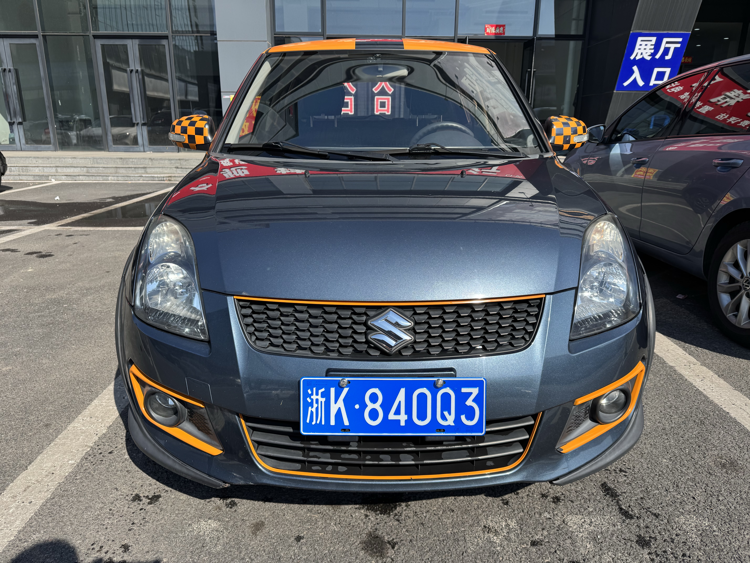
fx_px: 520
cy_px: 282
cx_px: 375
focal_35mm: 24
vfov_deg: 56.8
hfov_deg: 71.6
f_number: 1.78
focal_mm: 6.76
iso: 80
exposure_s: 1/3247
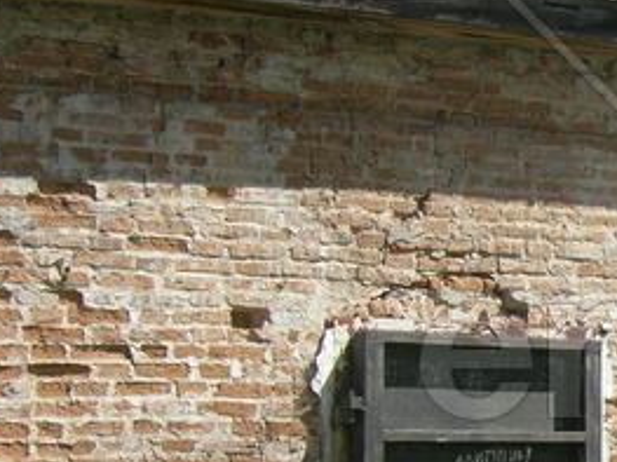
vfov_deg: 14.7
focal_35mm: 100
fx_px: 1782
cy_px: 361
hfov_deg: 17.9
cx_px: 873
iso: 50
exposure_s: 1/326
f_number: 4.9
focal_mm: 5.7
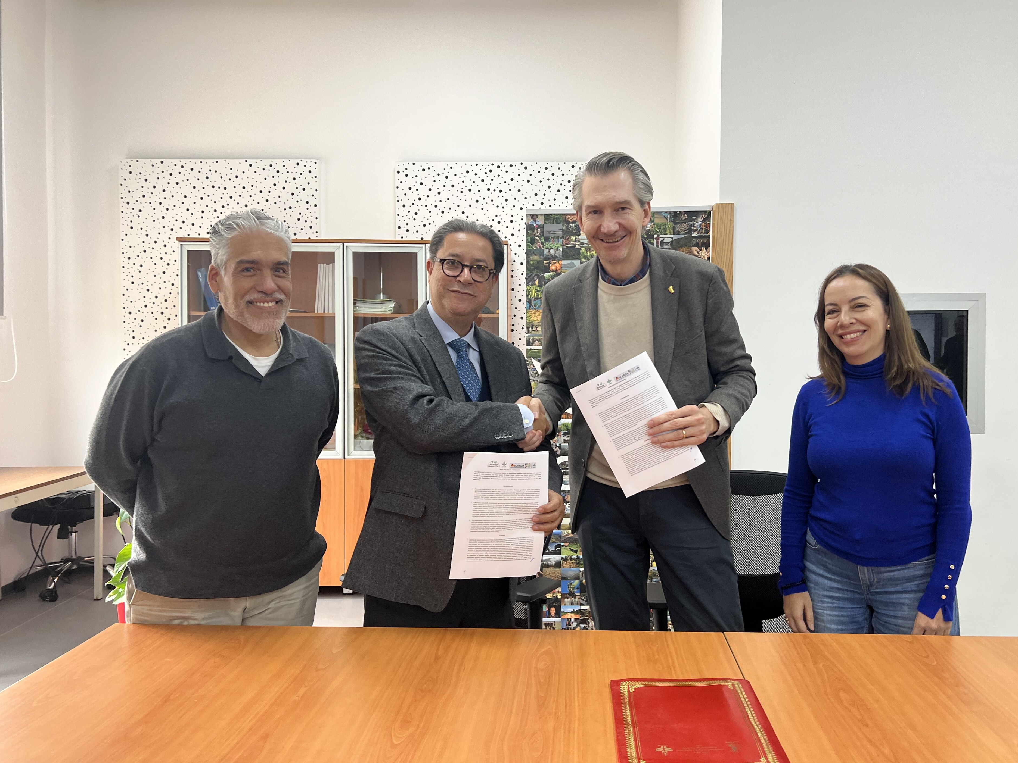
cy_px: 379
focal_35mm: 28
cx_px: 547
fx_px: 823
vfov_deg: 49.7
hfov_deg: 63.4
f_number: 1.5
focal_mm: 5.7
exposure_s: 1/100
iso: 100
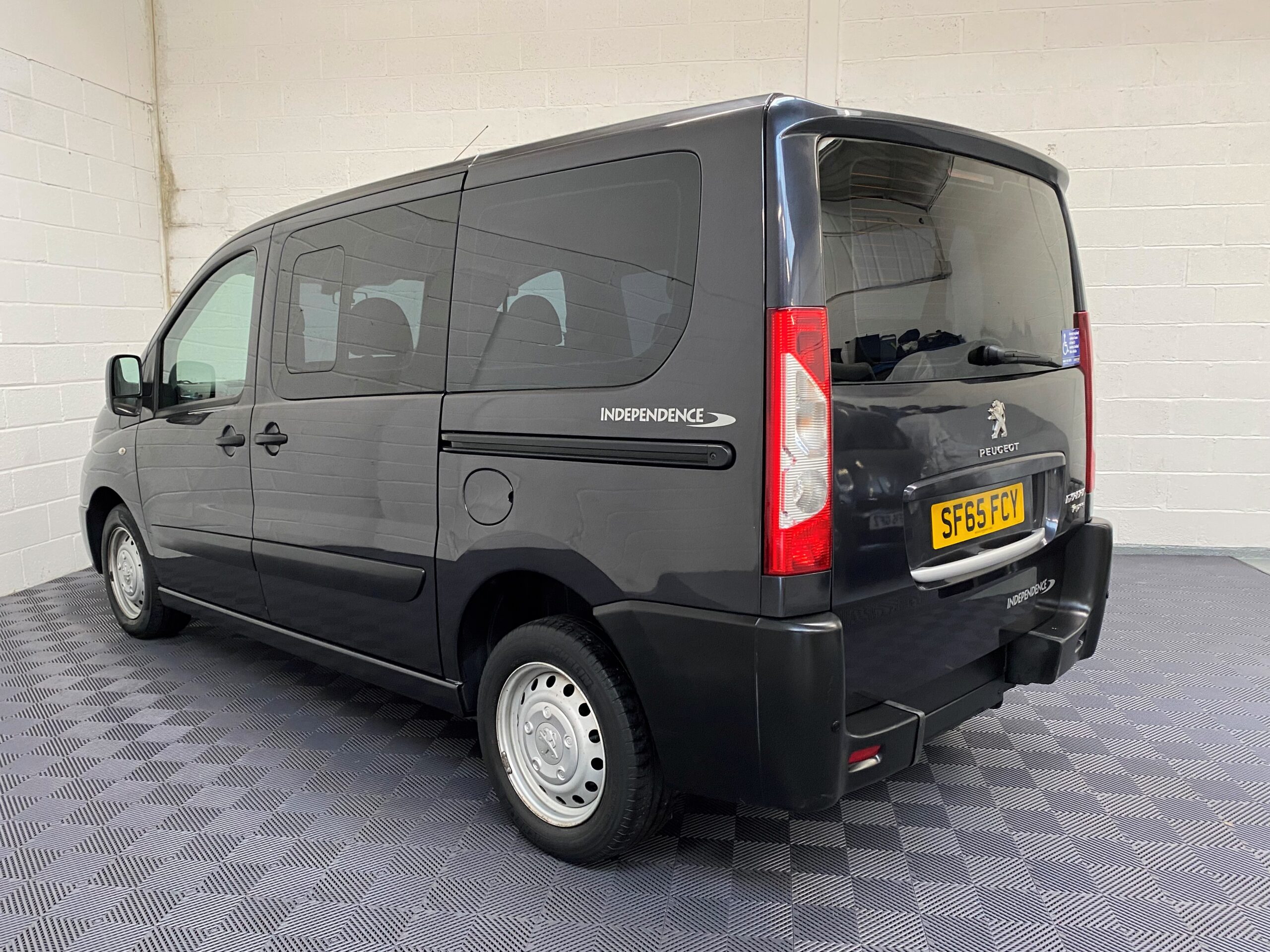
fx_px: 954
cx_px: 635
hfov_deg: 67.3
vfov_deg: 53.0
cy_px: 476
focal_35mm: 26
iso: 160
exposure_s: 1/50
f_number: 1.8
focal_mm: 4.25
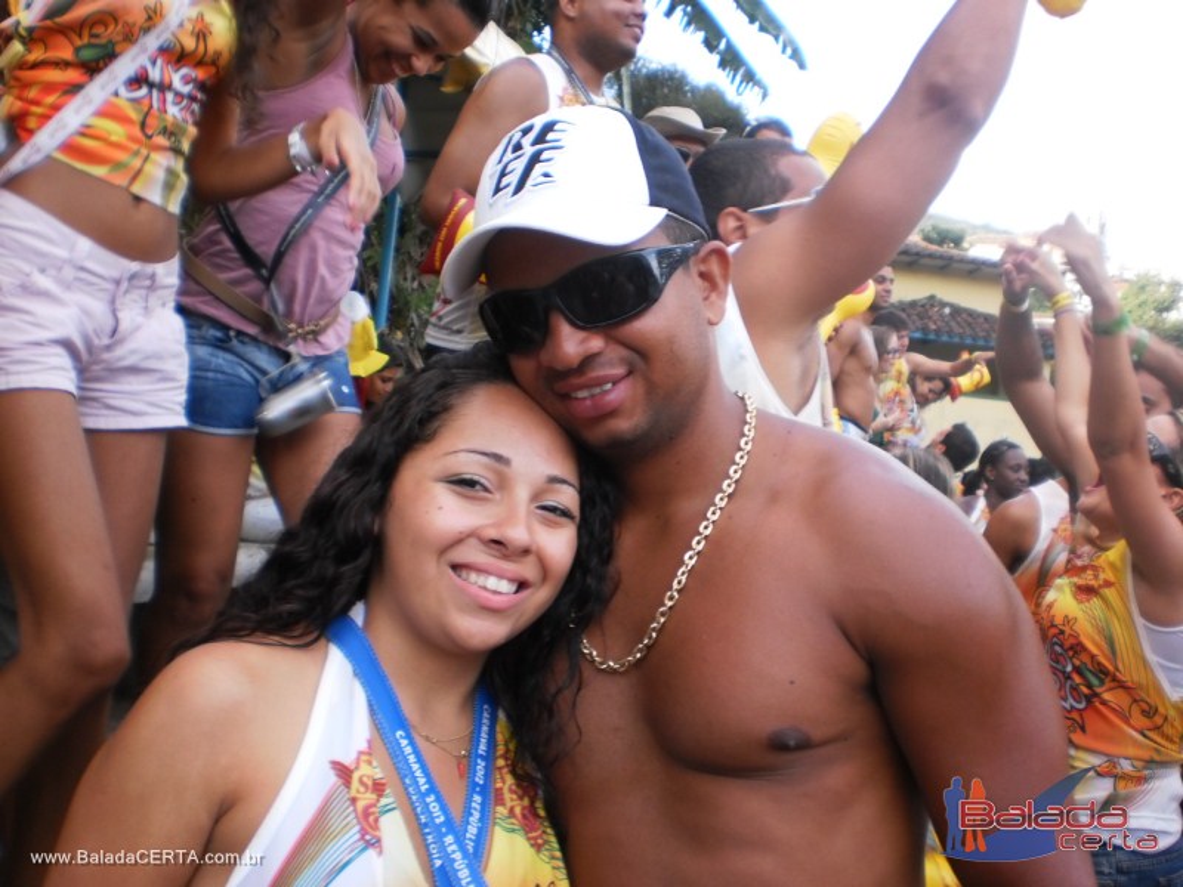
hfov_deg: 51.4
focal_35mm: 36
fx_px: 1230
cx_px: 592
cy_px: 444
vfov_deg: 39.7
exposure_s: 1/80
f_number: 3.1
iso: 100
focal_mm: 6.3
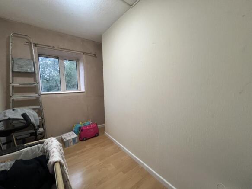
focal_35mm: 13
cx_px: 126
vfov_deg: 89.9
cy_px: 94
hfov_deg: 106.2
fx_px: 95
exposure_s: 1/100
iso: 200
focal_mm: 1.57
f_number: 1.8
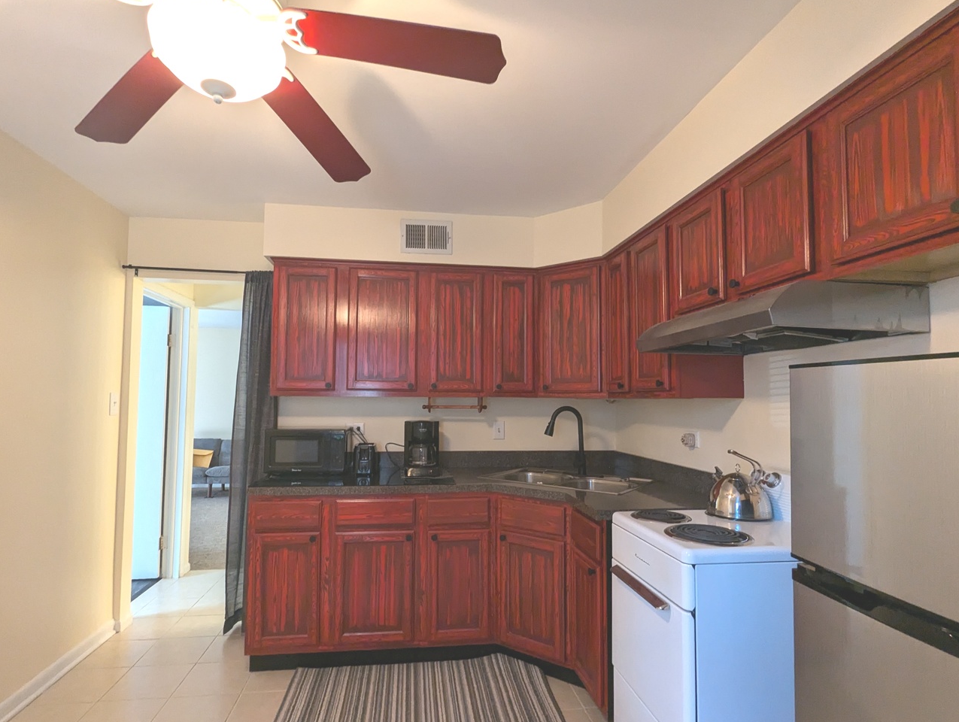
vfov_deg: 71.7
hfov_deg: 87.6
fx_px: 499
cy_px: 375
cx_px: 463
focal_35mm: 18
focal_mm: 2.35
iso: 213
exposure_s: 1/60
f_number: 2.2
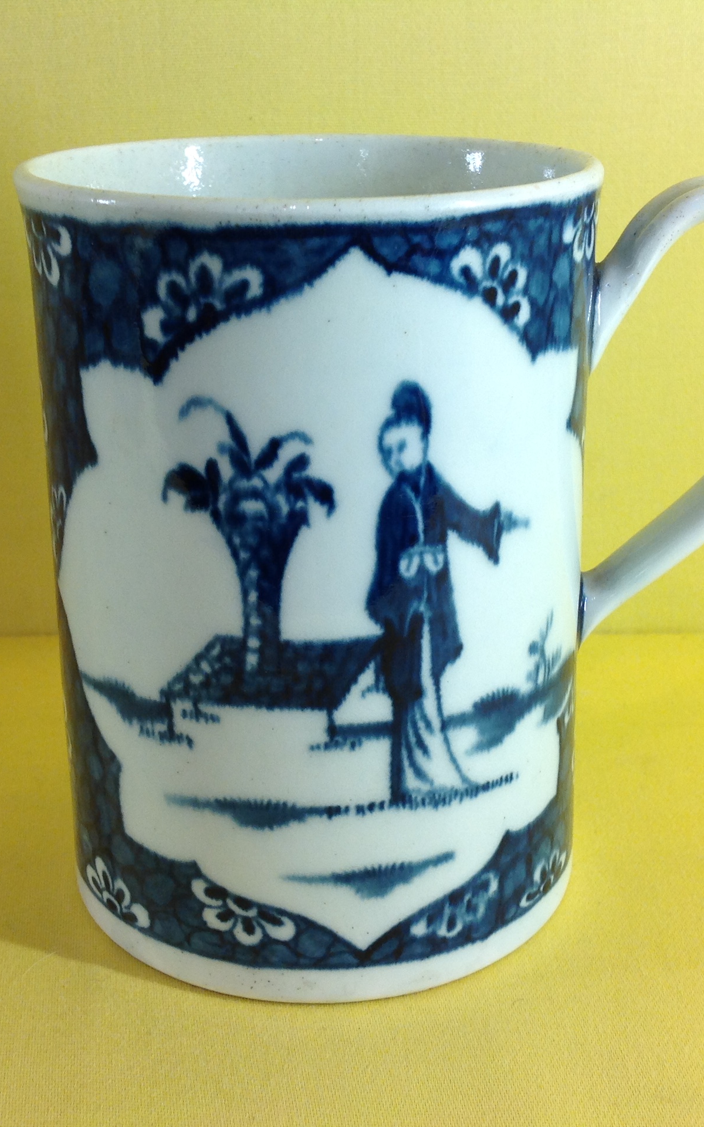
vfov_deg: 40.3
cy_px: 566
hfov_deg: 25.8
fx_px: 1535
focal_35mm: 50
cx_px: 359
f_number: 2.4
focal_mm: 4.28
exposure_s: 1/24
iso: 50
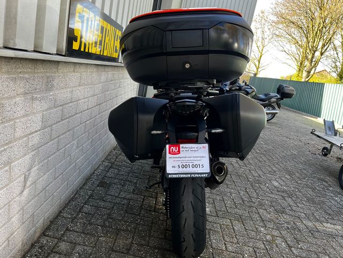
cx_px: 172
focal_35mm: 26
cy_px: 129
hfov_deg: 67.3
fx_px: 258
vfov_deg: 53.1
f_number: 1.6
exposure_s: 1/122
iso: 40
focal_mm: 5.1
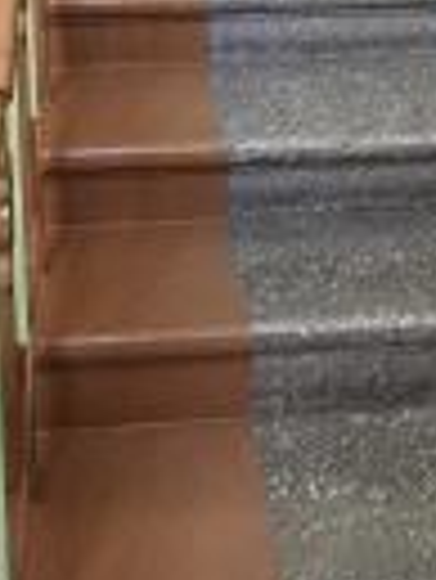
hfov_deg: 25.3
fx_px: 972
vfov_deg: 29.7
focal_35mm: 58
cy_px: -67
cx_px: 191
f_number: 2.2
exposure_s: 1/40
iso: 125
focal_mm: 1.64
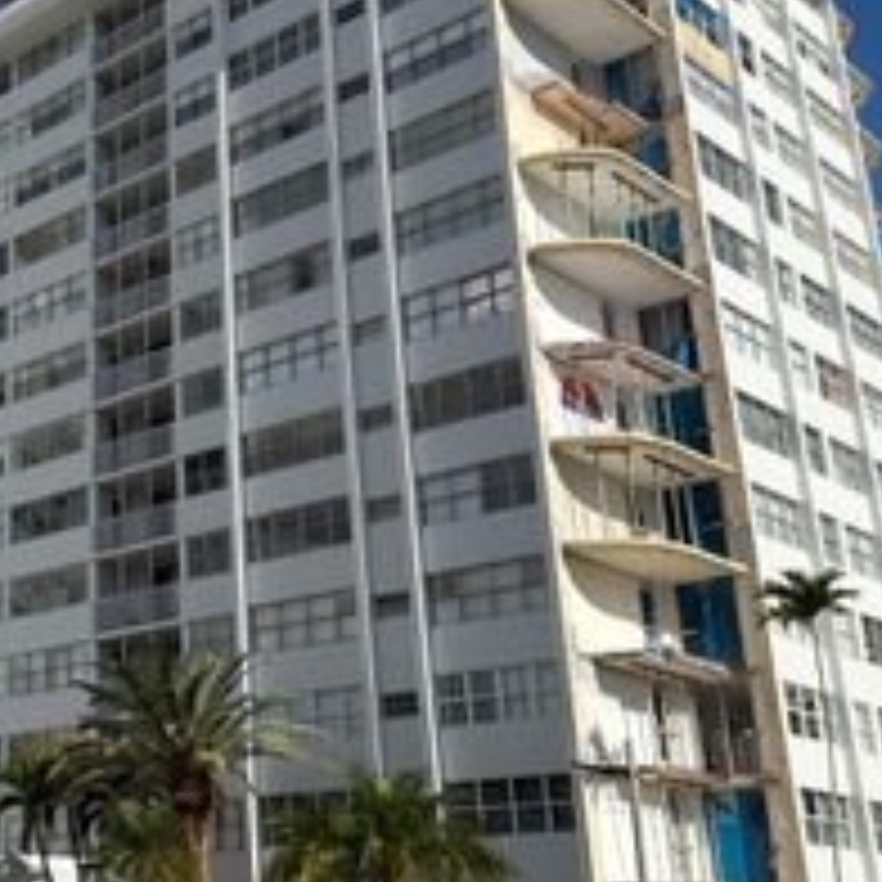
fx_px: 1557
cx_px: 4
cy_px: 362
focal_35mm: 54
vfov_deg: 31.6
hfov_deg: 29.6
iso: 64
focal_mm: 6.76
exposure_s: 1/8929
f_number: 1.78
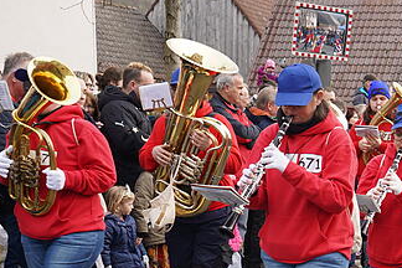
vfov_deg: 16.1
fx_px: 904
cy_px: 334
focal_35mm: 81
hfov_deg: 23.2
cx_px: 463
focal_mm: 28
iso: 100
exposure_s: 1/160
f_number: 4
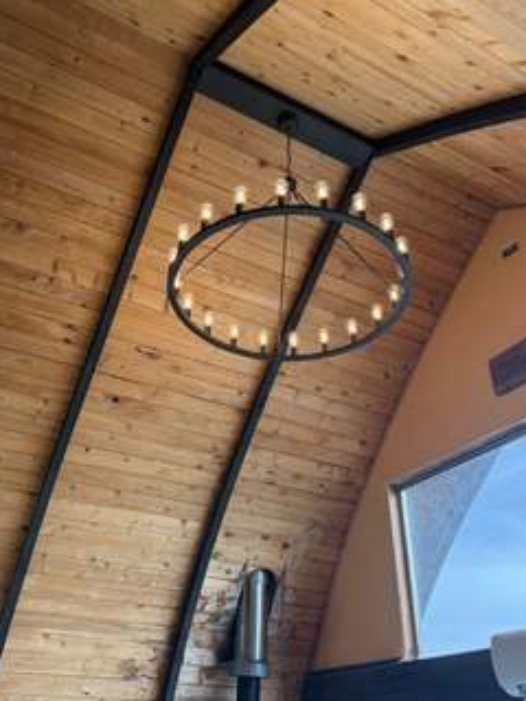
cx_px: 274
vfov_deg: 60.0
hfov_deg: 46.8
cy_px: 344
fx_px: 608
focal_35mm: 30
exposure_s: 1/231
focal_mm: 6.76
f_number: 1.78
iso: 125
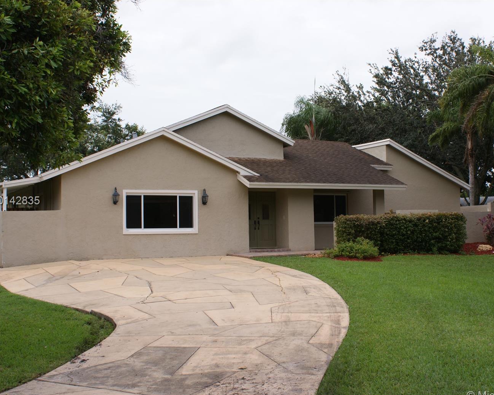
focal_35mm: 45
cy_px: 201
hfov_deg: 41.0
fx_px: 658
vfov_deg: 33.4
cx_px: 286
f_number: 8
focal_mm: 26
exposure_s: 1/100
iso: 100
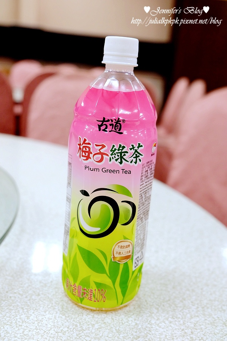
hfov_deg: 36.9
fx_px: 340
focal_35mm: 36
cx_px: 114
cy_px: 170
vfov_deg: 53.1
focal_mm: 24.3
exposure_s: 1/125
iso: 800
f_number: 3.2
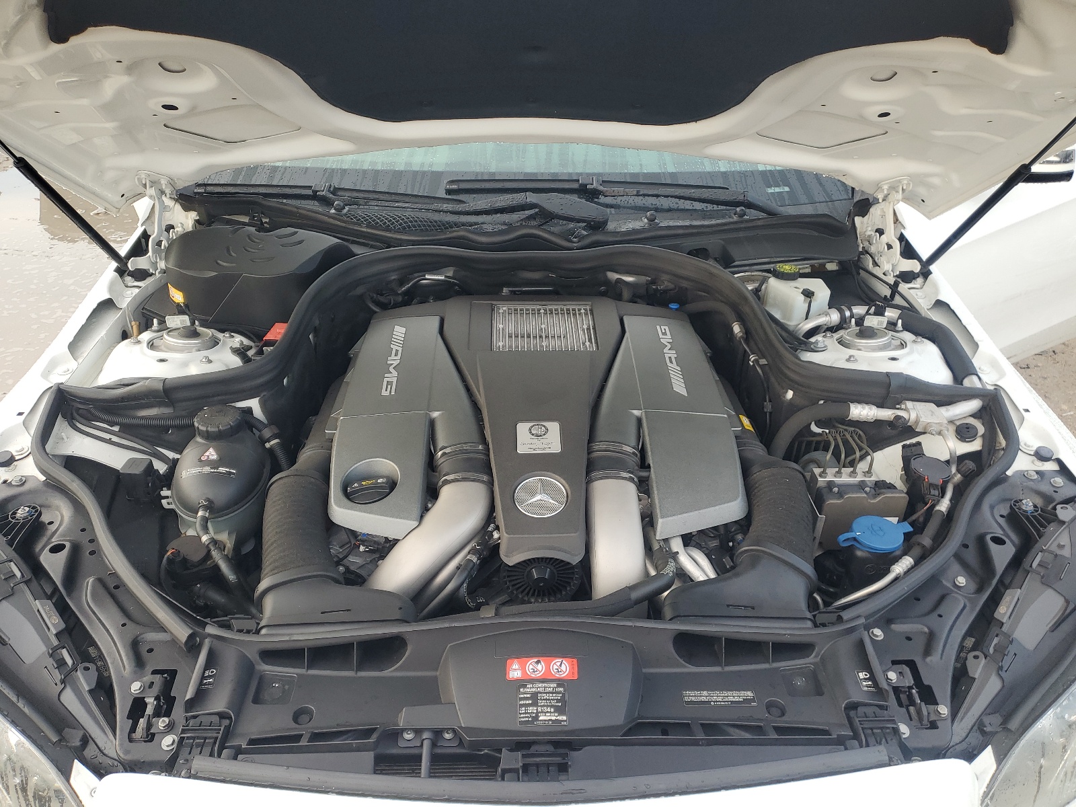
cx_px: 538
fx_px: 808
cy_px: 404
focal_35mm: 26
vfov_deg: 53.1
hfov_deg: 67.3
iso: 50
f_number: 1.5
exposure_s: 1/161
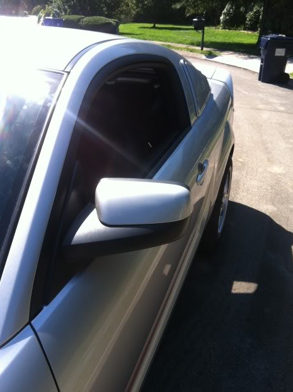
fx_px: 407
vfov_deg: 51.4
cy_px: 201
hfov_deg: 39.6
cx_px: 143
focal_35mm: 36
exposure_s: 1/484
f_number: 2.8
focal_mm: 3.9
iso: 80
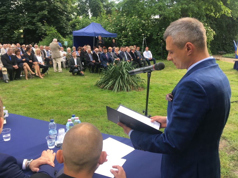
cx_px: 119
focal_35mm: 29
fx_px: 199
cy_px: 89
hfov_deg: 61.7
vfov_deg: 48.2
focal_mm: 4.15
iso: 25
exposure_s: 1/170
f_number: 2.2
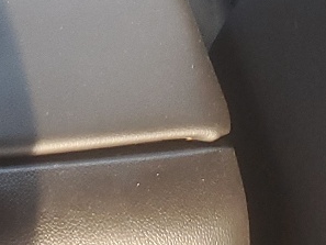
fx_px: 1319
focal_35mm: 140
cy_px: -370
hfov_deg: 13.0
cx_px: -220
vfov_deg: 9.3
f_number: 1.5
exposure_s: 1/100
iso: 72
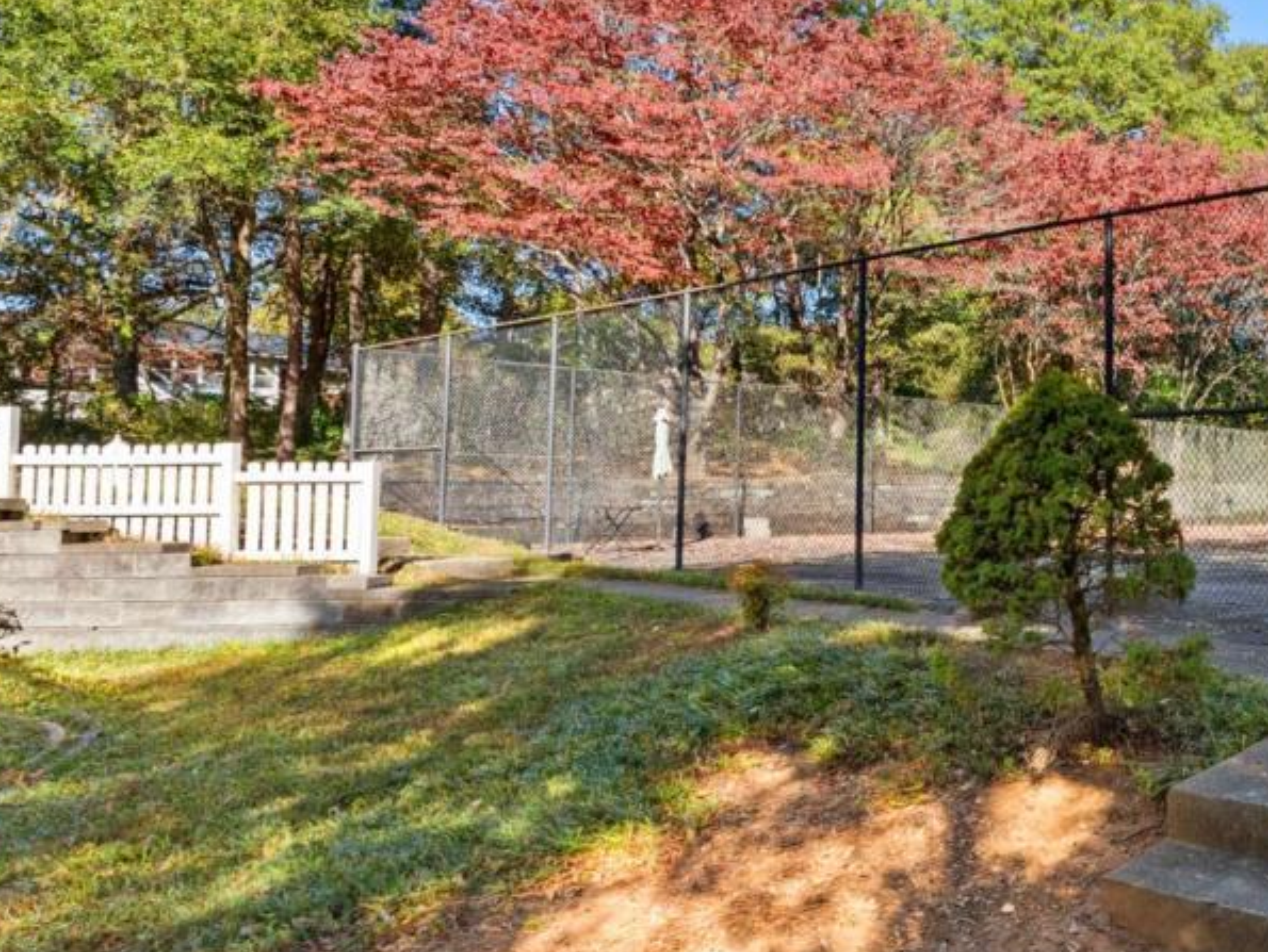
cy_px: 360
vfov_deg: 45.1
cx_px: 1213
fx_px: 1136
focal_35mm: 31
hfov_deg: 49.7
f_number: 6.3
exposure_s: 1/640
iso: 1250
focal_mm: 16
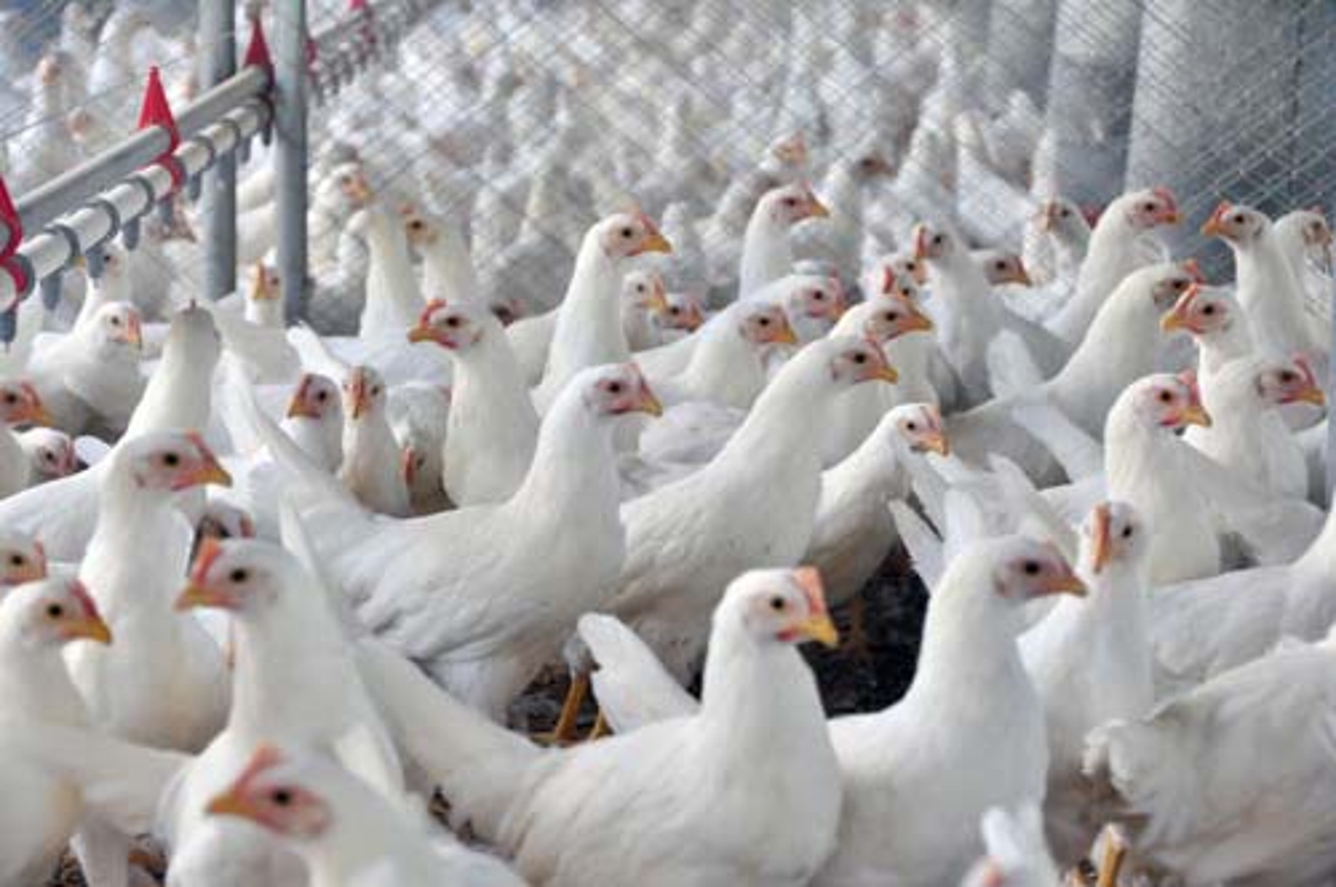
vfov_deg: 11.4
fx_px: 4448
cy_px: 444
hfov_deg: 17.1
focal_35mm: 120
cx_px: 668
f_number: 5.6
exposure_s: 1/320
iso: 1250
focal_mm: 80
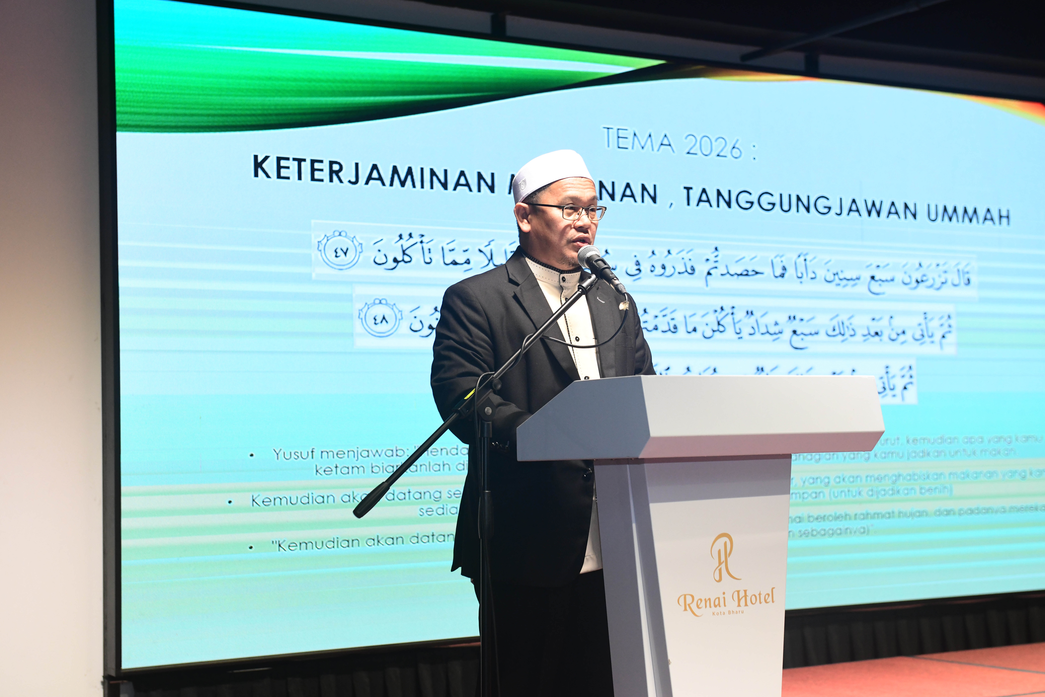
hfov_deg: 32.4
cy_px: 348
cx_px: 522
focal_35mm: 62
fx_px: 1800
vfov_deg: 21.9
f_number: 5.6
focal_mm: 62
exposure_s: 1/200
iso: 2500
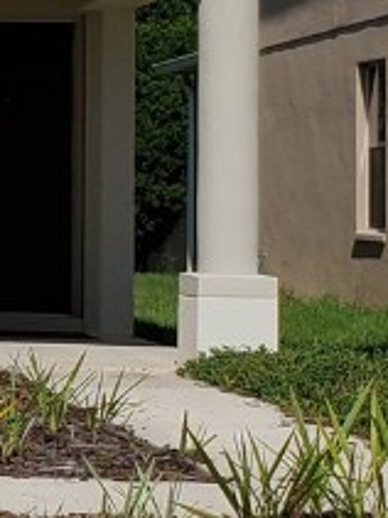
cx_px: -611
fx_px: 1885
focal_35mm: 126
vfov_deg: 15.6
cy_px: 118
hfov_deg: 10.0
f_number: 2.4
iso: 50
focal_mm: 4.3
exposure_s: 1/5244
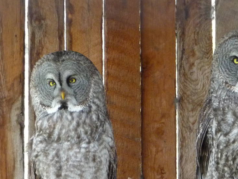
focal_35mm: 415
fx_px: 2854
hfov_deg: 4.8
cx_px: 177
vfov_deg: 3.6
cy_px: 142
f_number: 4.8
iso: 400
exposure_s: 1/125
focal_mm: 32.3
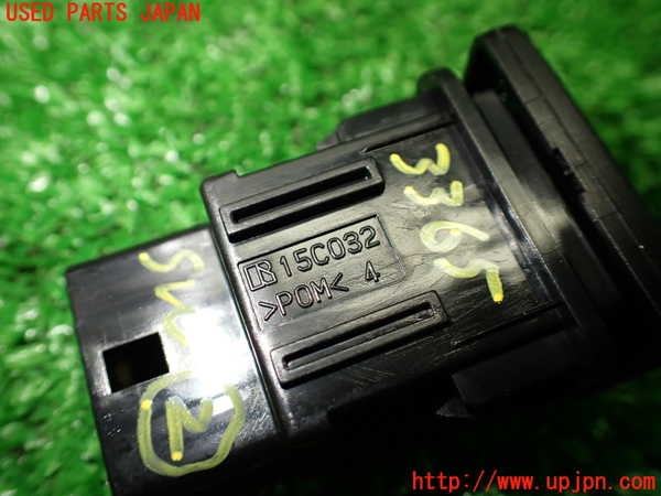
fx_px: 573
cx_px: 330
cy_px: 248
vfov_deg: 46.8
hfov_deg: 60.0
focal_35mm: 30
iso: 250
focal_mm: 5.4
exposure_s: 1/125
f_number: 2.3
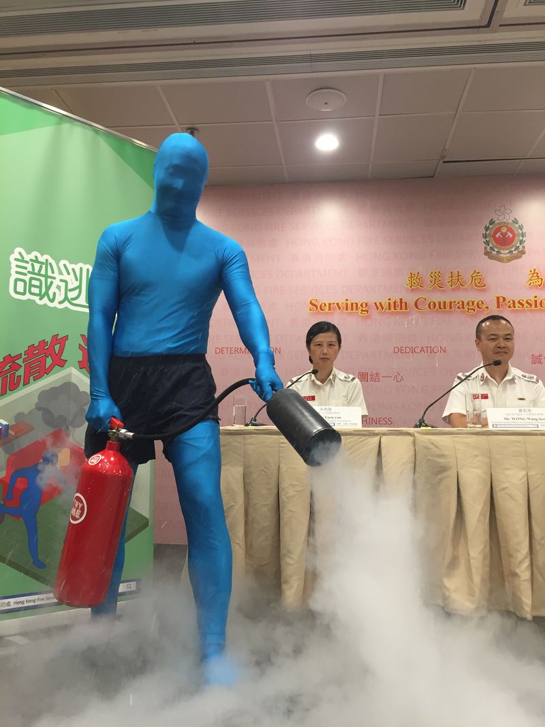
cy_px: 364
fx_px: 609
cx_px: 272
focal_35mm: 29
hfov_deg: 48.2
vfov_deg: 61.7
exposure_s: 1/33
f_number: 2.2
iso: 100
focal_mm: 4.15
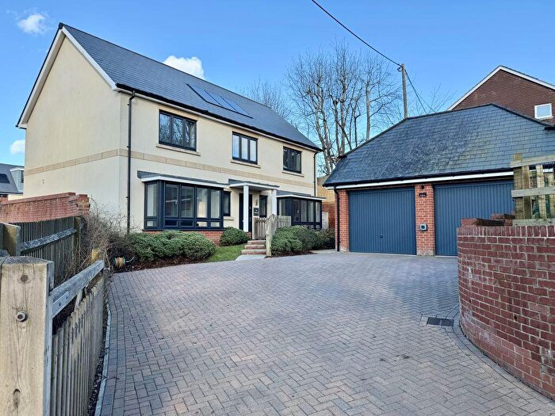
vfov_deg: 56.8
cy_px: 208
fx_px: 385
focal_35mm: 24
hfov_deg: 71.6
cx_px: 278
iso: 80
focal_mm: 6.76
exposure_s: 1/1112
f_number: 1.78
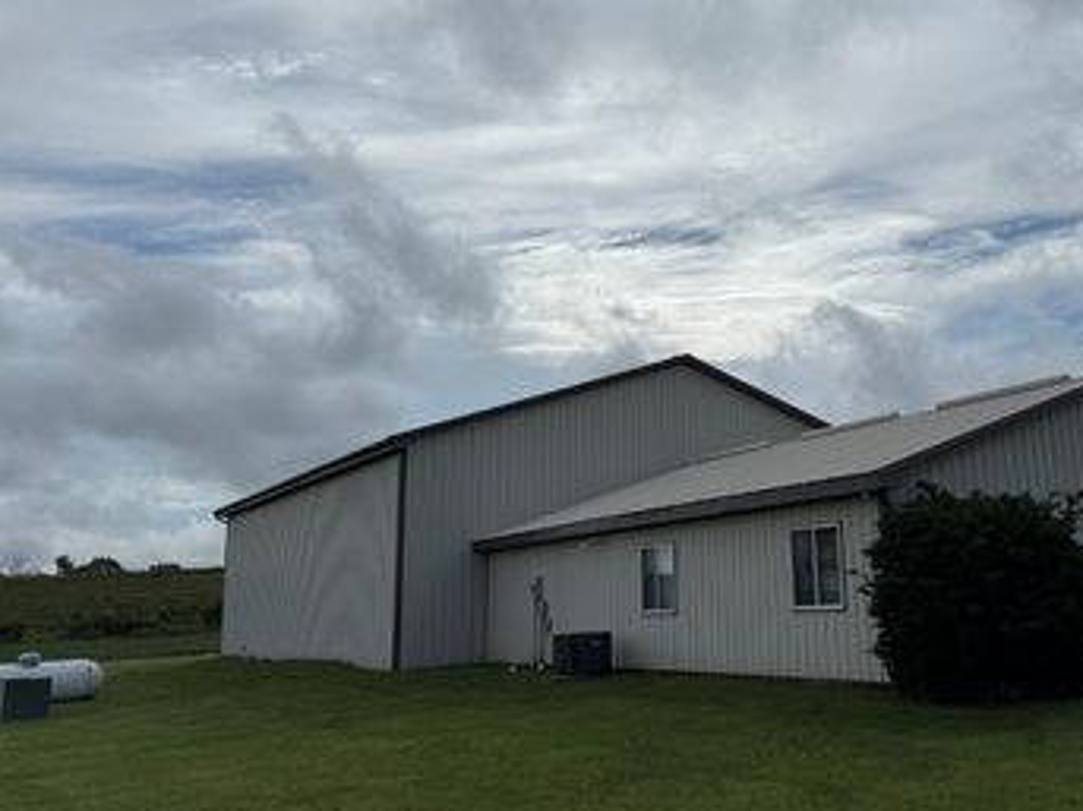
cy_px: 364
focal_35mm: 35
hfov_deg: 51.5
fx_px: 1095
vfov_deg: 40.6
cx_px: 733
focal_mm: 6.76
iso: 64
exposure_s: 1/14286
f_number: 1.78
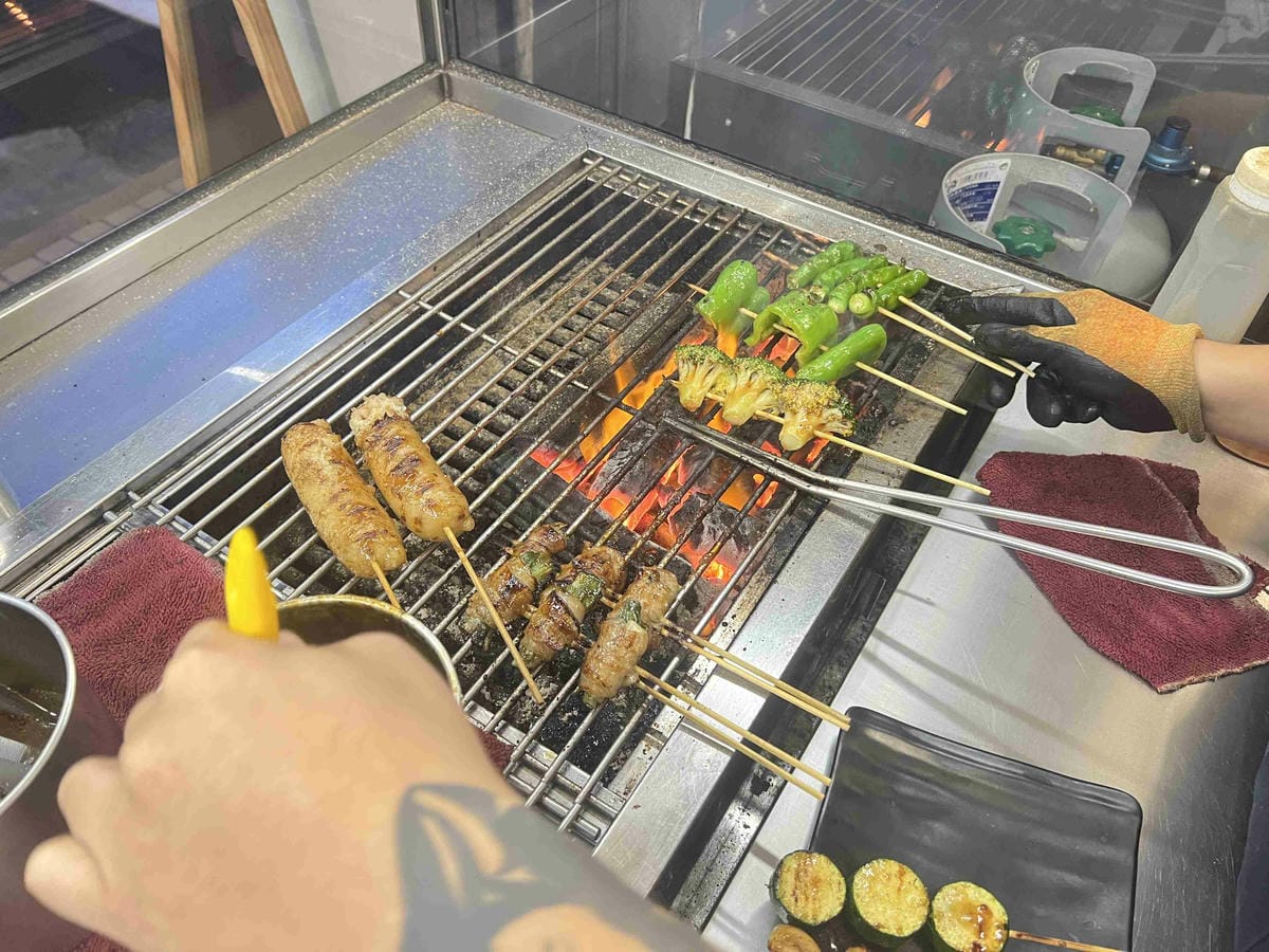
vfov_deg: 53.1
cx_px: 634
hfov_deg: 67.3
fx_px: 953
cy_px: 476
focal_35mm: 26
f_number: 1.5
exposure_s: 1/60
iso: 200
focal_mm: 5.7
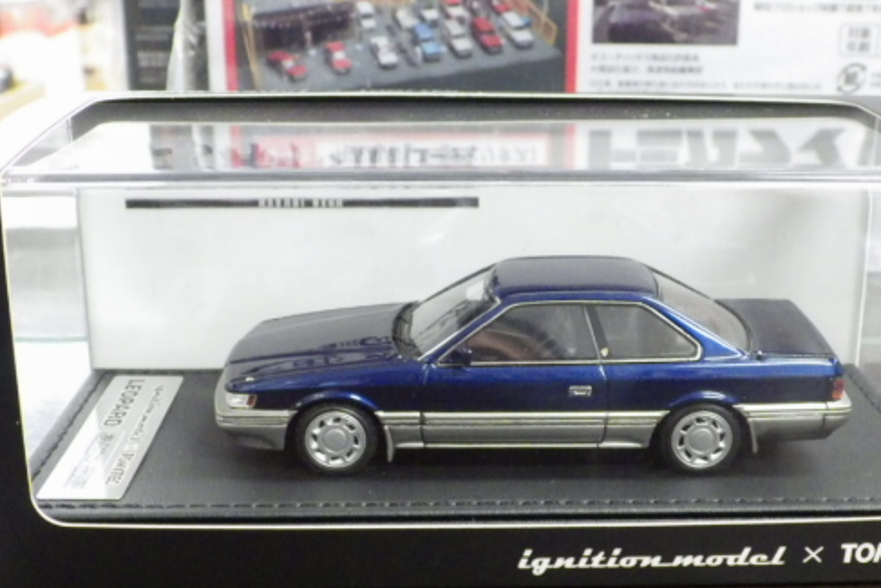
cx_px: 485
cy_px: 367
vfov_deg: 24.1
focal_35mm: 56
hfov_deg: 35.6
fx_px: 1371
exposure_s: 1/25
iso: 1250
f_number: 3.6
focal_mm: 7.4
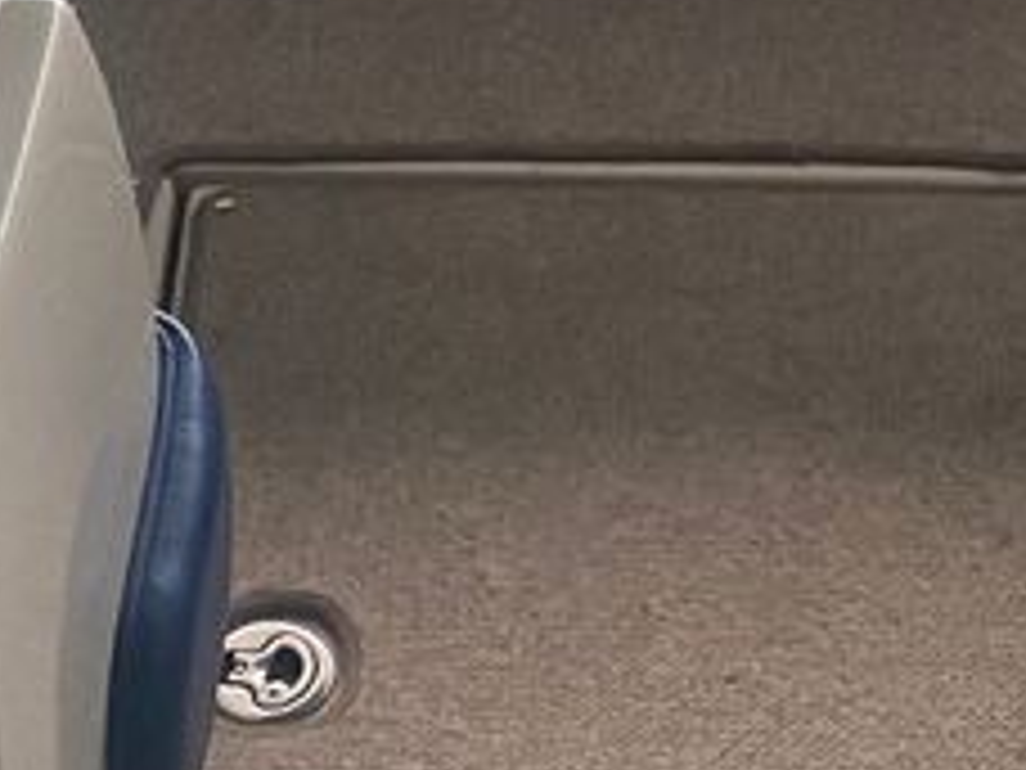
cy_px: -576
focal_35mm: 117
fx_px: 3468
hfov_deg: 16.8
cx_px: 612
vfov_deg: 11.8
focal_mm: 4.25
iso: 160
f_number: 1.8
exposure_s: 1/60
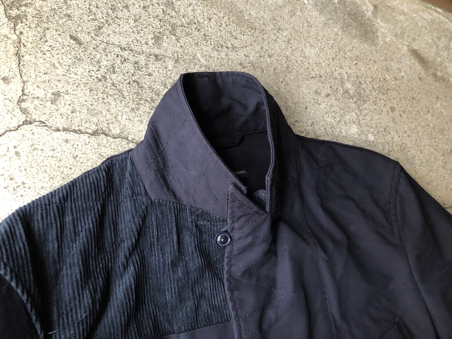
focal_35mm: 28
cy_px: 170
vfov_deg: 49.7
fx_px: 366
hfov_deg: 63.4
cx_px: 226
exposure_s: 1/11
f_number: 1.8
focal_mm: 4
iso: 100
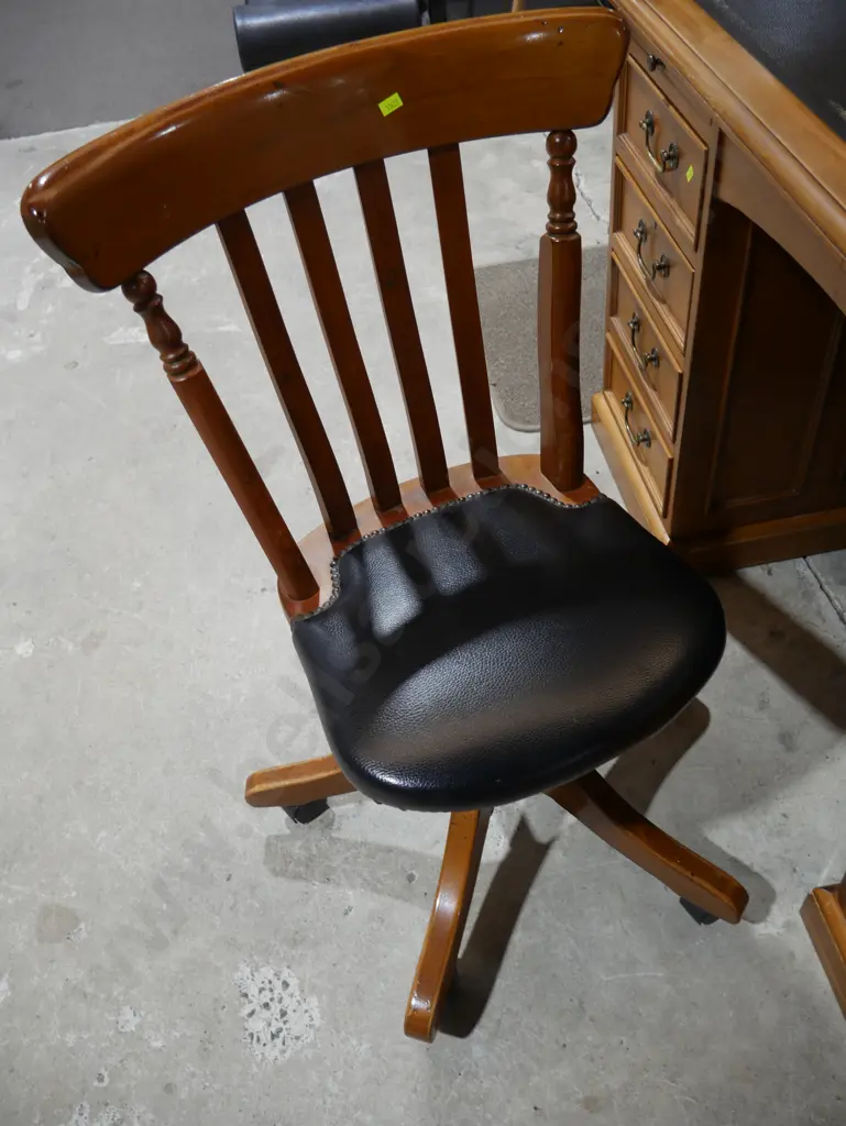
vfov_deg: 63.4
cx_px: 423
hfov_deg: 49.8
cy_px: 563
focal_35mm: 28
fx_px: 912
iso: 320
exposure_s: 1/60
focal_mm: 14
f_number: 3.5
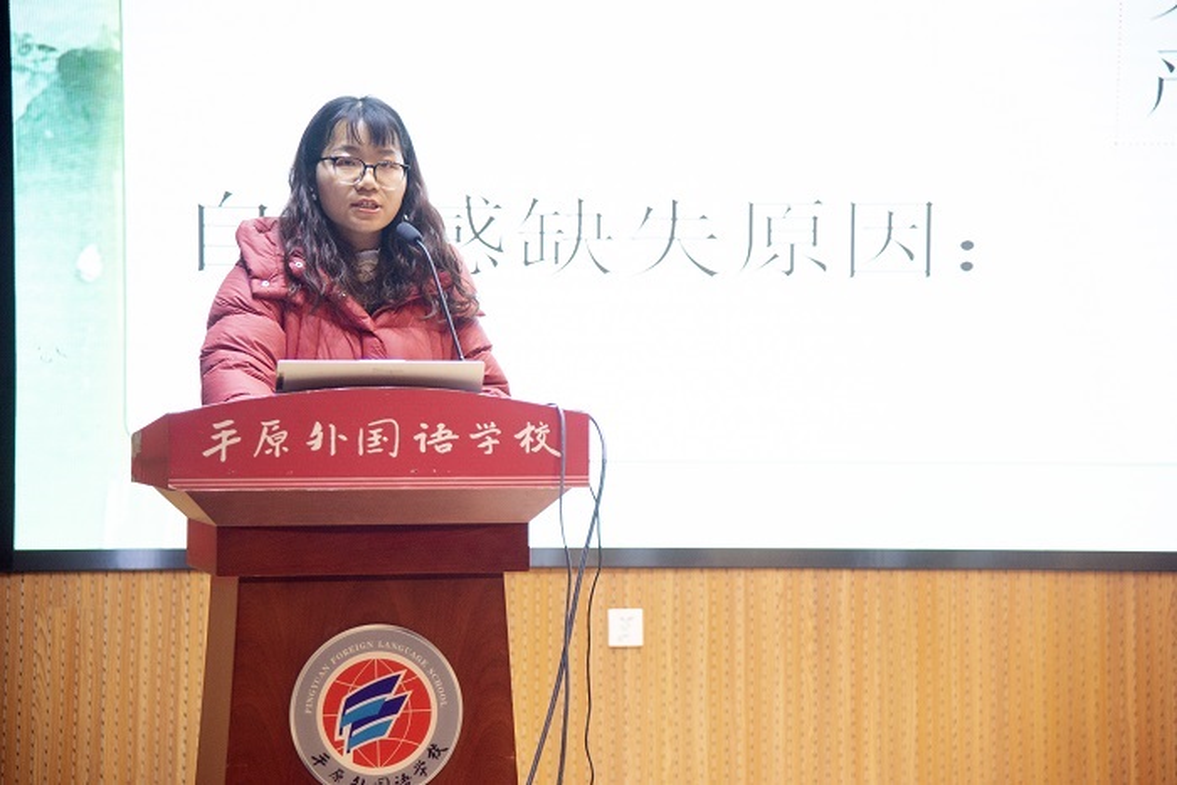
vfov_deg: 14.0
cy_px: 392
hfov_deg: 20.8
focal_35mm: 98
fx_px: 3205
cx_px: 588
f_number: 4
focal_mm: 98
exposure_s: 1/500
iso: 1600
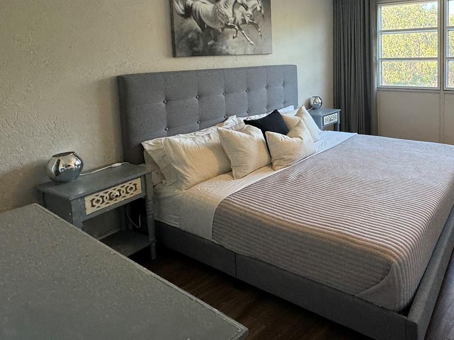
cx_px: 350
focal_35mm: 25
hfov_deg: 64.5
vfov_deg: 52.1
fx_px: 328
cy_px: 78
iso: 125
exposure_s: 1/120
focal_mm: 2.22
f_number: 2.2
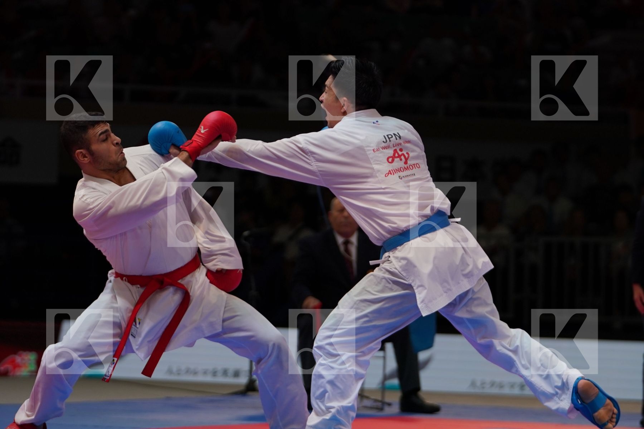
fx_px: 3327
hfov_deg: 11.1
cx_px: 322
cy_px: 214
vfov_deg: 7.4
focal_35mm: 186
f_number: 2.8
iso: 400
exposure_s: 1/1000
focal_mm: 124
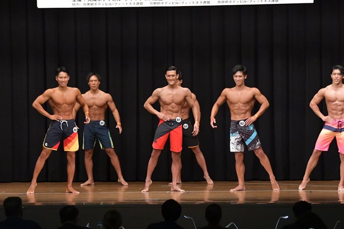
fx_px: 1385
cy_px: 124
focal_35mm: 145
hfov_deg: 14.2
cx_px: 190
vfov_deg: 9.5
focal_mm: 78
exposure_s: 1/400
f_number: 5.6
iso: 6400
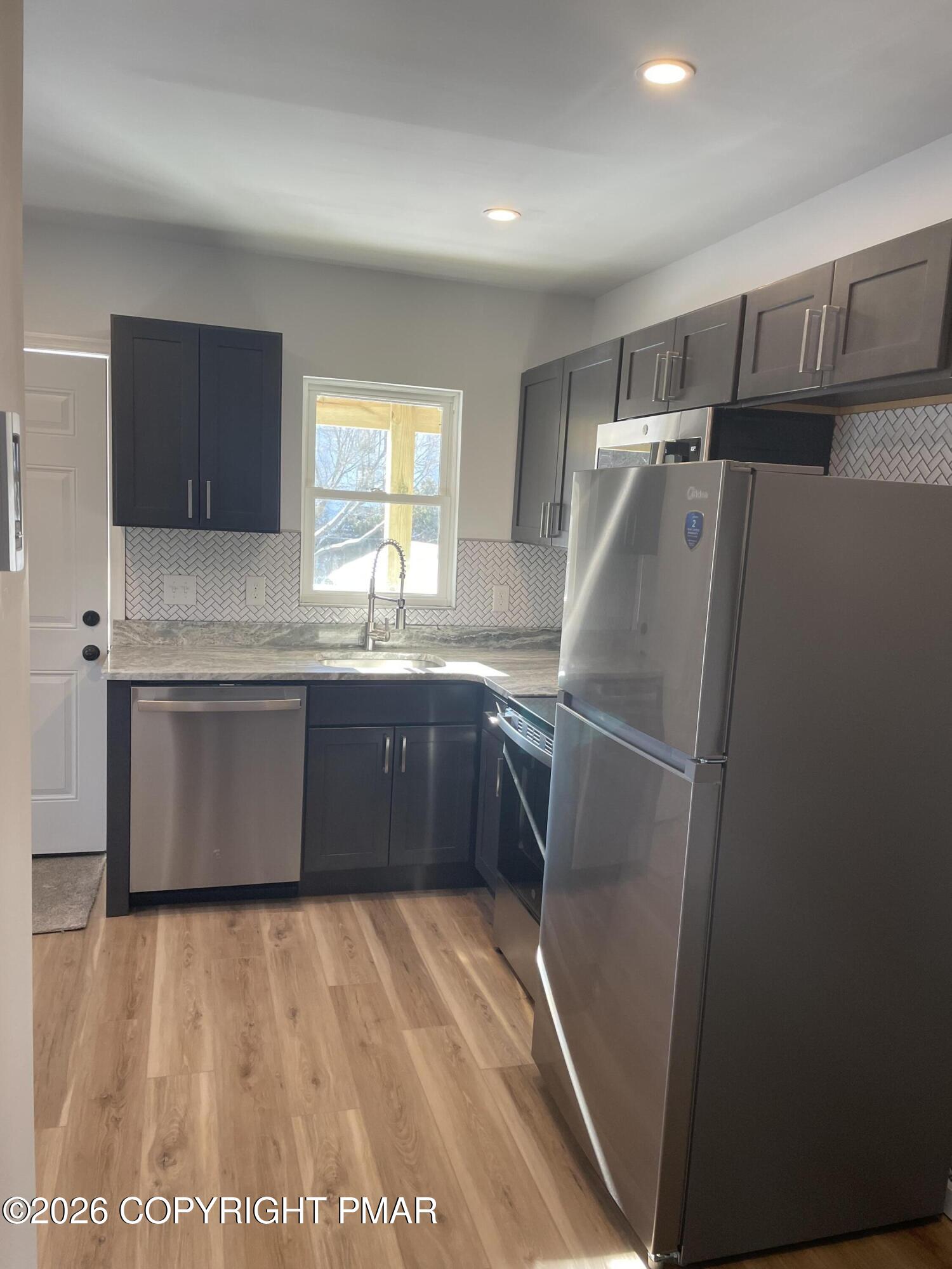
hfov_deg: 53.1
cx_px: 476
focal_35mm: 26
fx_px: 953
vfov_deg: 67.3
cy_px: 634
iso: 125
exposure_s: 1/120
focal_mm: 4.2
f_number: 1.6
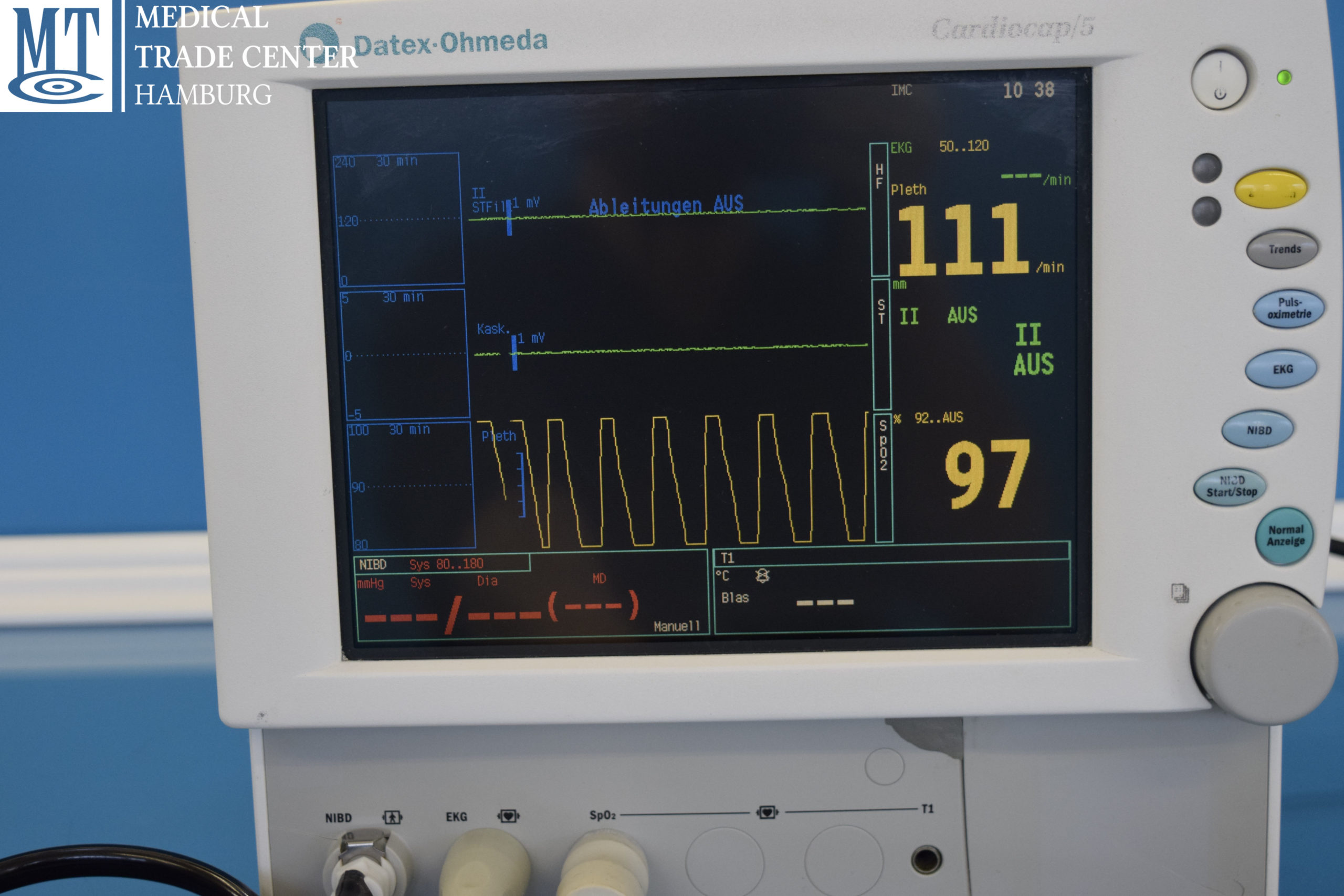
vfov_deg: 23.8
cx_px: 672
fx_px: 2128
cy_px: 448
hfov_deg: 35.1
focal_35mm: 57
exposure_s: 1/90
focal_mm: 38
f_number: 5.6
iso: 1000
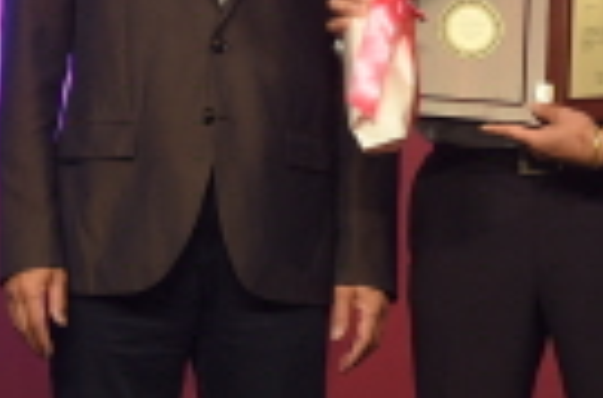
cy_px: -103
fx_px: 8363
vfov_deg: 2.7
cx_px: 451
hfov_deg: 4.1
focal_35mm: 501
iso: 800
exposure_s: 1/200
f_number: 5
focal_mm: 135
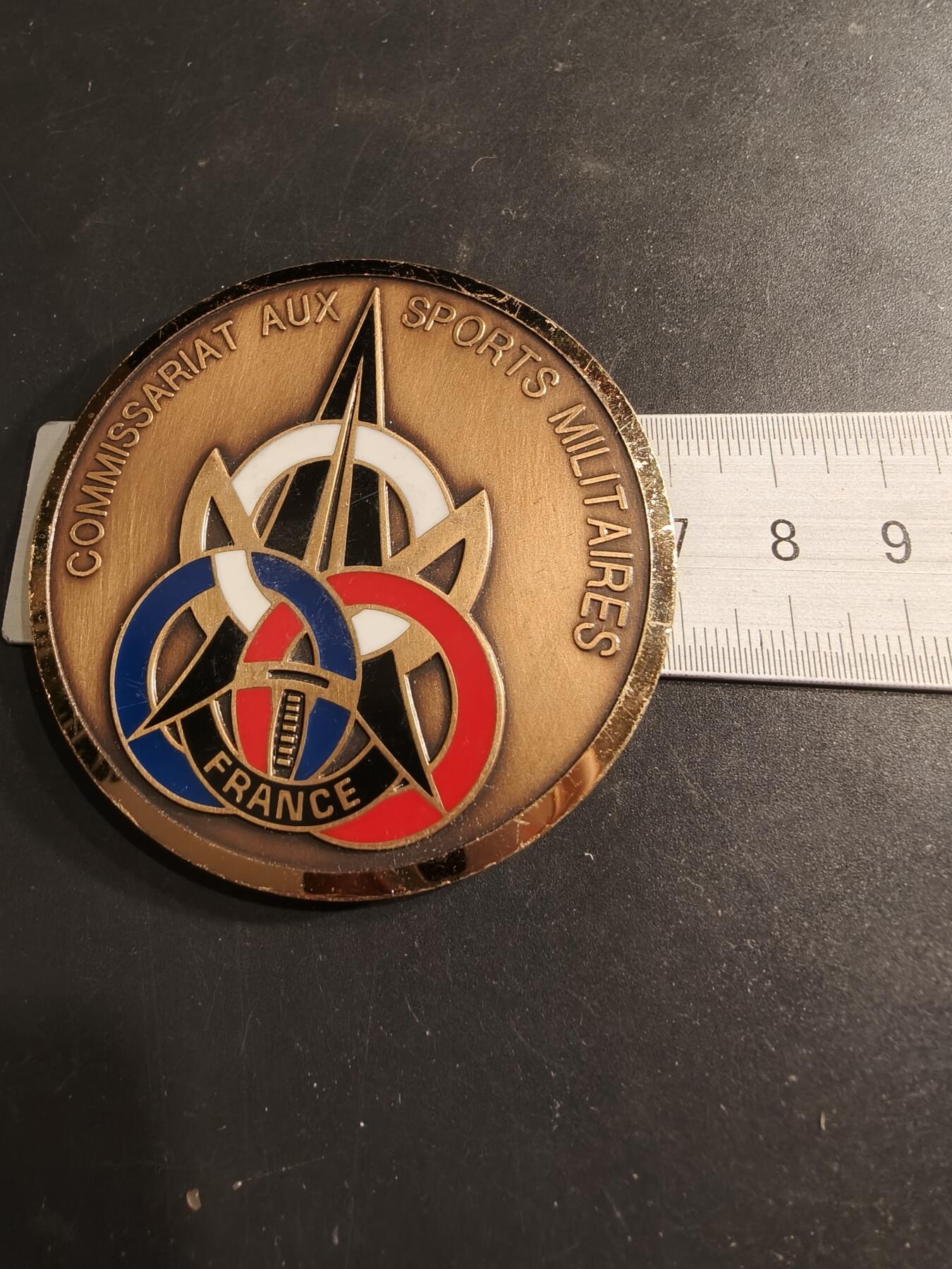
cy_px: 634
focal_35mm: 23
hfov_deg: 58.9
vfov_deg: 73.9
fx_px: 843
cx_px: 476
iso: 160
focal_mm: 2.32
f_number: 2
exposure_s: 1/100
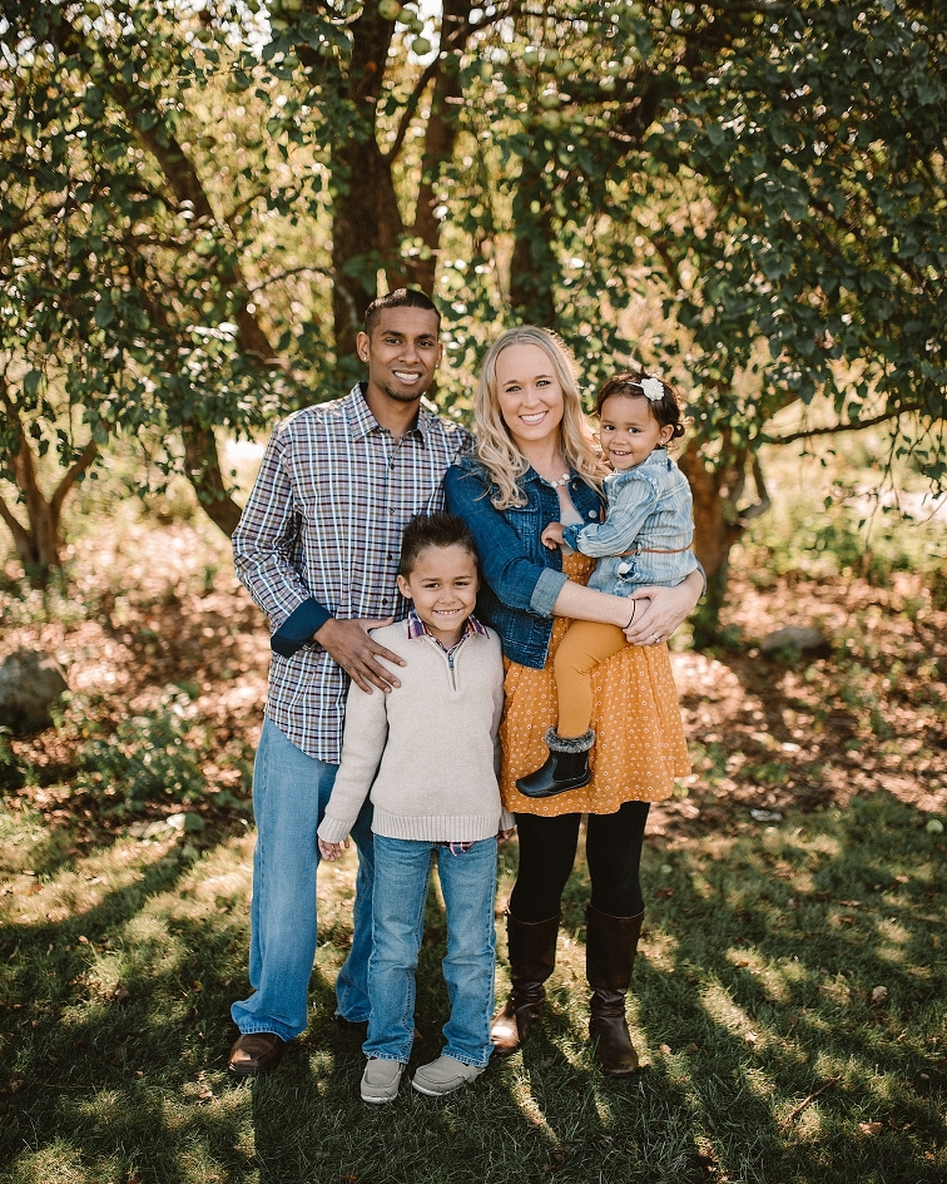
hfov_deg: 37.3
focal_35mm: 40
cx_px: 475
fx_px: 1401
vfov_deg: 45.7
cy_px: 541
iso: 160
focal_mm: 35
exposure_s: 1/800
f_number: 1.8
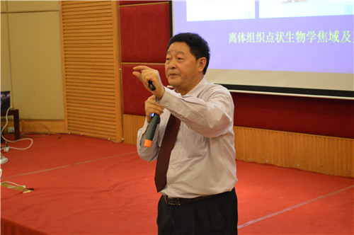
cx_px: 177
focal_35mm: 63
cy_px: 118
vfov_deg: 21.5
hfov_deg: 31.9
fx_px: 619
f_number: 5.3
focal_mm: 42
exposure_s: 1/15
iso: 2200
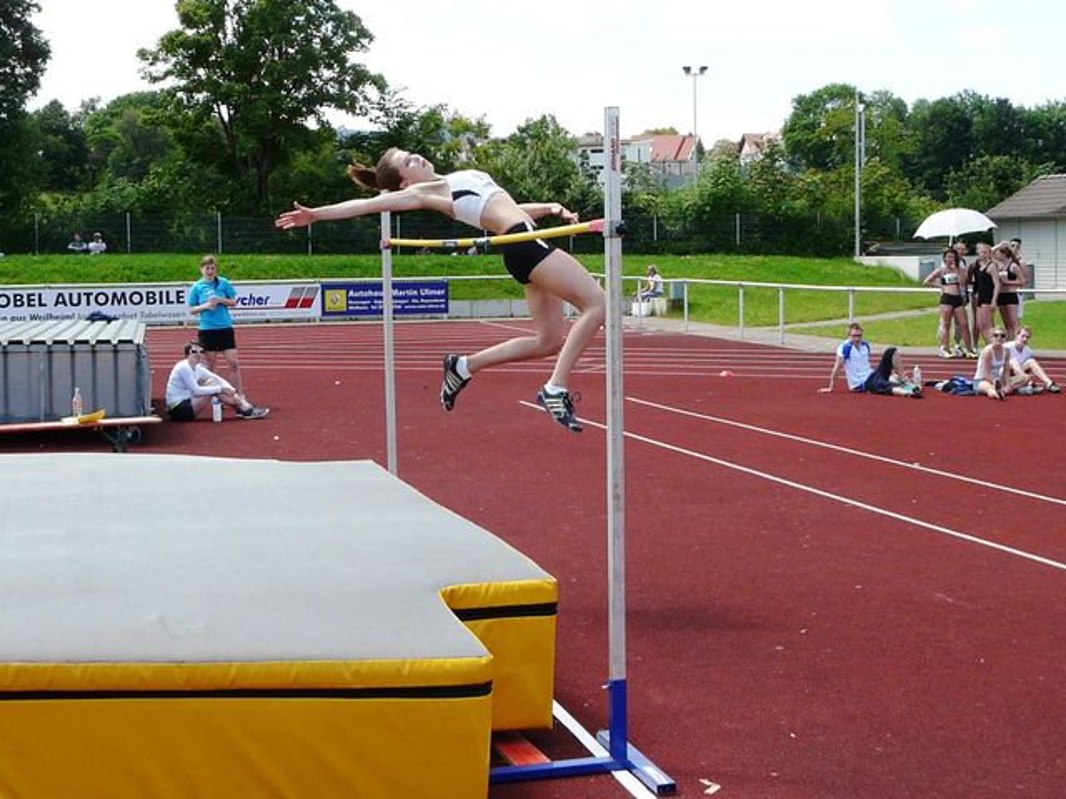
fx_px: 1509
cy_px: 400
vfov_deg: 29.7
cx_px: 533
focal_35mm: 49
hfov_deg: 38.9
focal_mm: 5.1
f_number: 2.8
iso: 100
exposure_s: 1/500
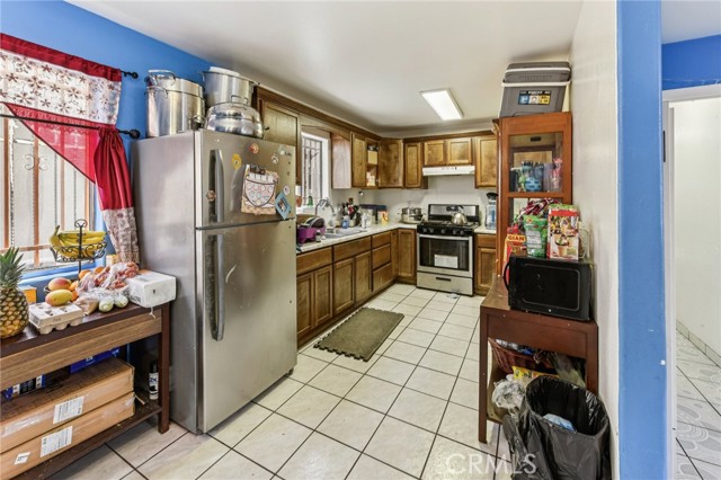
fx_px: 280
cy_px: 240
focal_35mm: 14
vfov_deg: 81.1
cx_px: 360
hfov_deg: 104.3
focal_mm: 14
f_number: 8
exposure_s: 1/15
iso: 400
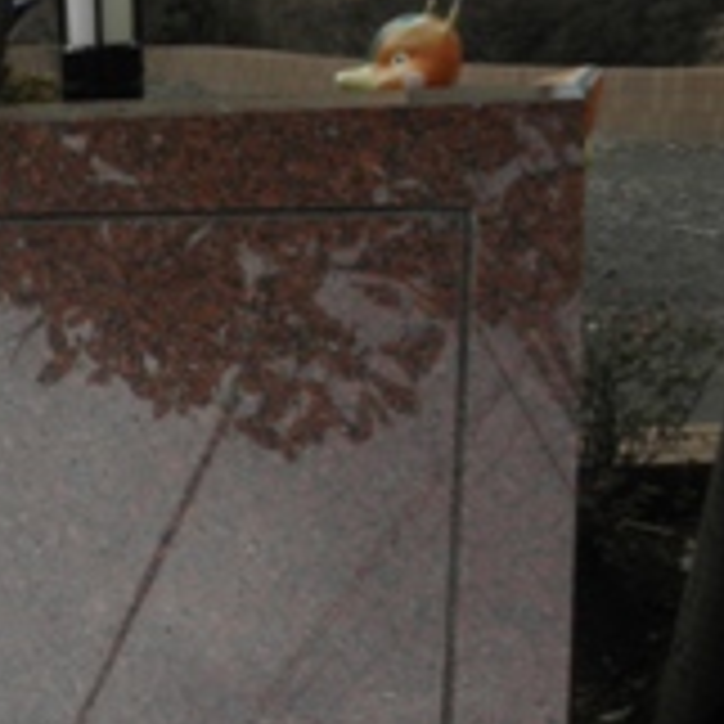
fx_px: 1751
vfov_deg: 23.0
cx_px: -234
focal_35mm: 74
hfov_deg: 21.1
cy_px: 585
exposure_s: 1/200
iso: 64
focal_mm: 5
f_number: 3
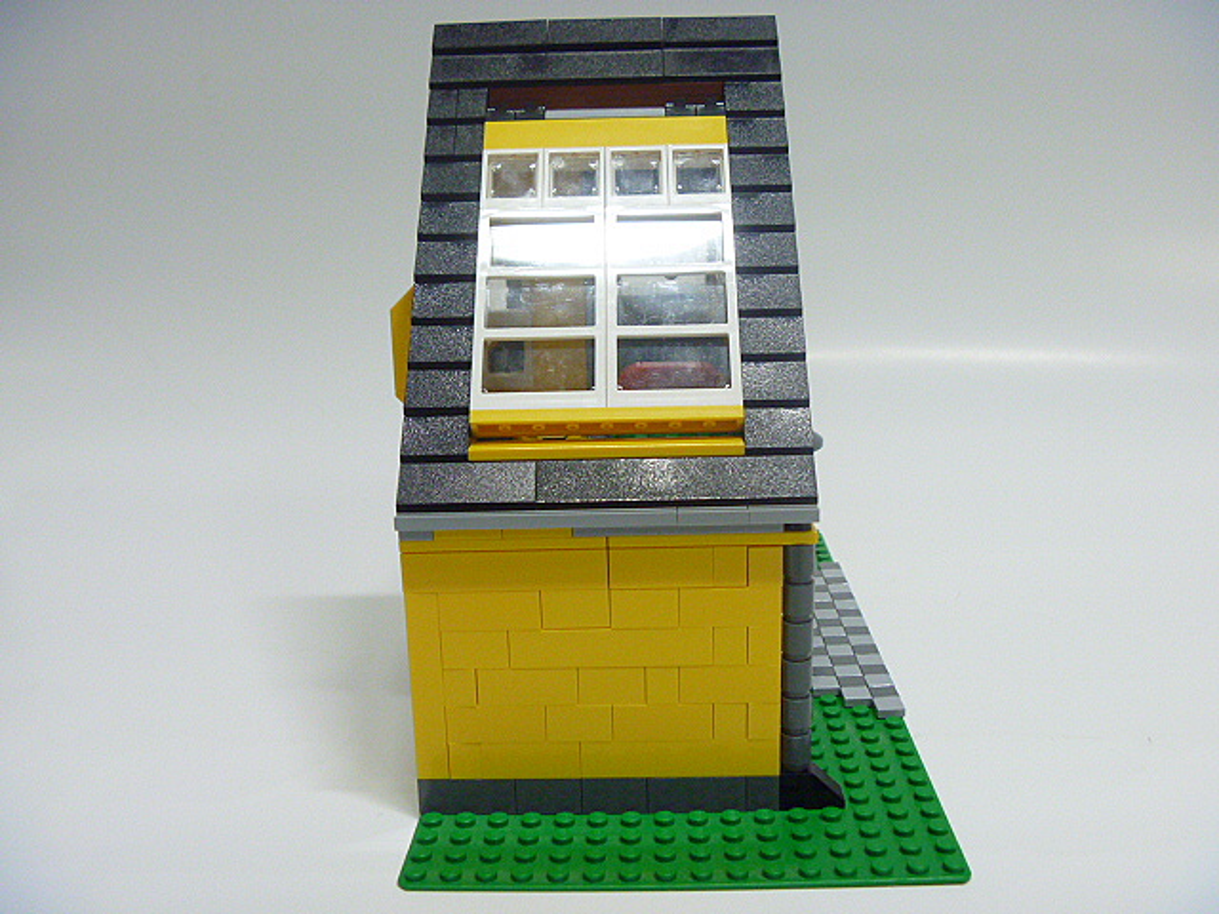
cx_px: 610
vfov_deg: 40.7
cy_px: 457
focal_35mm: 35
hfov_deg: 52.6
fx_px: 1233
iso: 400
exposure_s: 1/20
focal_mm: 6.3
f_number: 3.5
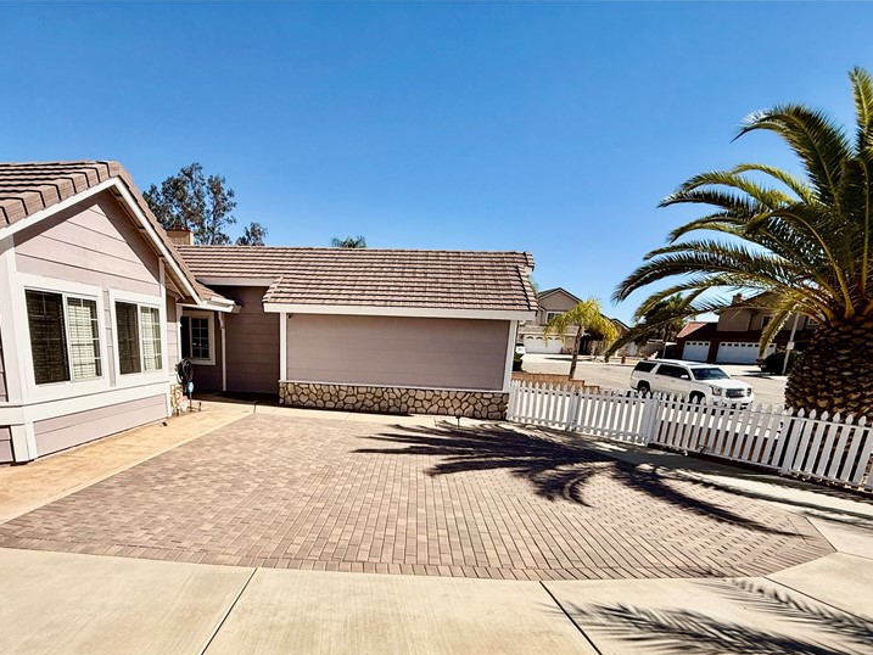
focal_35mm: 20
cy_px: 466
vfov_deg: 63.3
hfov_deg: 80.7
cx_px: 348
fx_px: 504
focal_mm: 2.22
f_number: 2.2
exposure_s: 1/4149
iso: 50
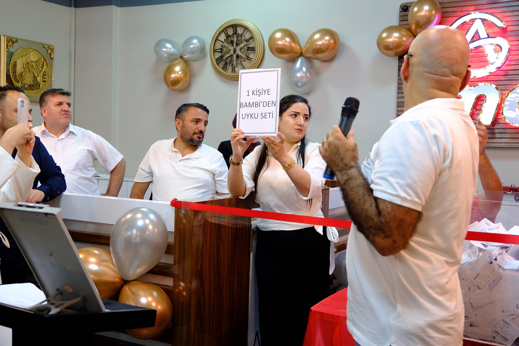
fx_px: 533
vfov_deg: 35.9
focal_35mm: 37
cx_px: 260
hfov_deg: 51.9
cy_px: 173
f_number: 4
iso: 2000
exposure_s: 1/50
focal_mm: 24.7
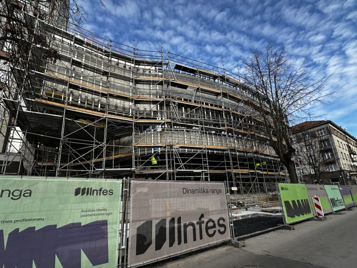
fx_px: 144
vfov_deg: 85.7
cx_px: 178
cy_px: 134
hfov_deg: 102.1
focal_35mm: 14
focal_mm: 2.22
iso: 40
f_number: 2.2
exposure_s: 1/378
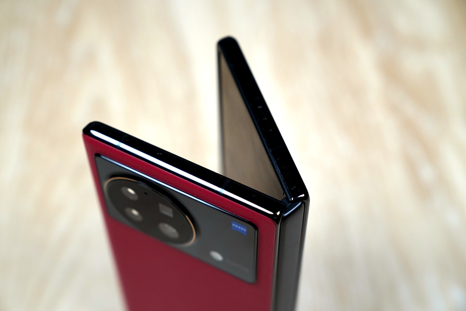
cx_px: 233
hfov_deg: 28.8
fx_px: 906
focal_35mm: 70
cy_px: 156
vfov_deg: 19.5
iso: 800
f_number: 5.6
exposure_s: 1/320
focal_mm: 70
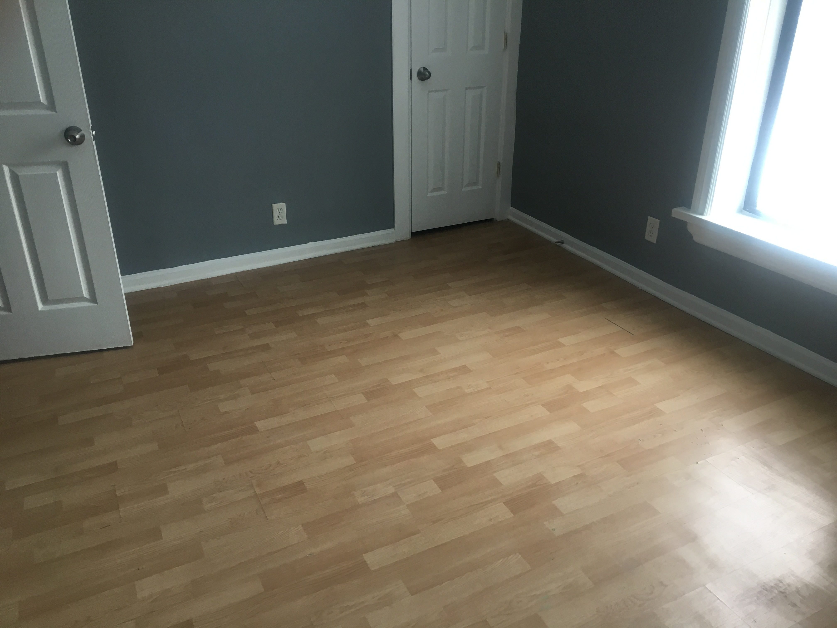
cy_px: 314
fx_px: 701
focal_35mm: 29
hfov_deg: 61.7
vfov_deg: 48.2
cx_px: 418
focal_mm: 4.15
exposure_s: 1/30
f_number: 2.2
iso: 32
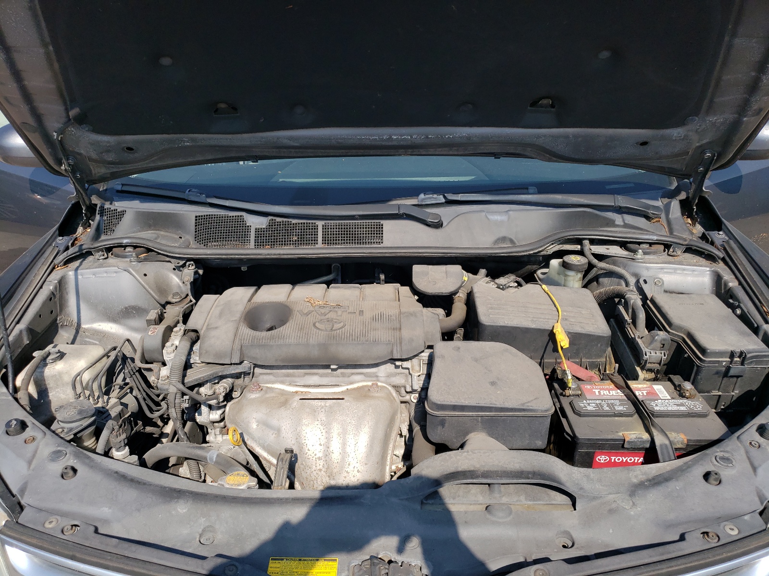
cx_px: 384
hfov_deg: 67.3
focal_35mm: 26
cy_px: 288
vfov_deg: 53.1
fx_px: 578
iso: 50
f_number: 1.5
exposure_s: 1/2000
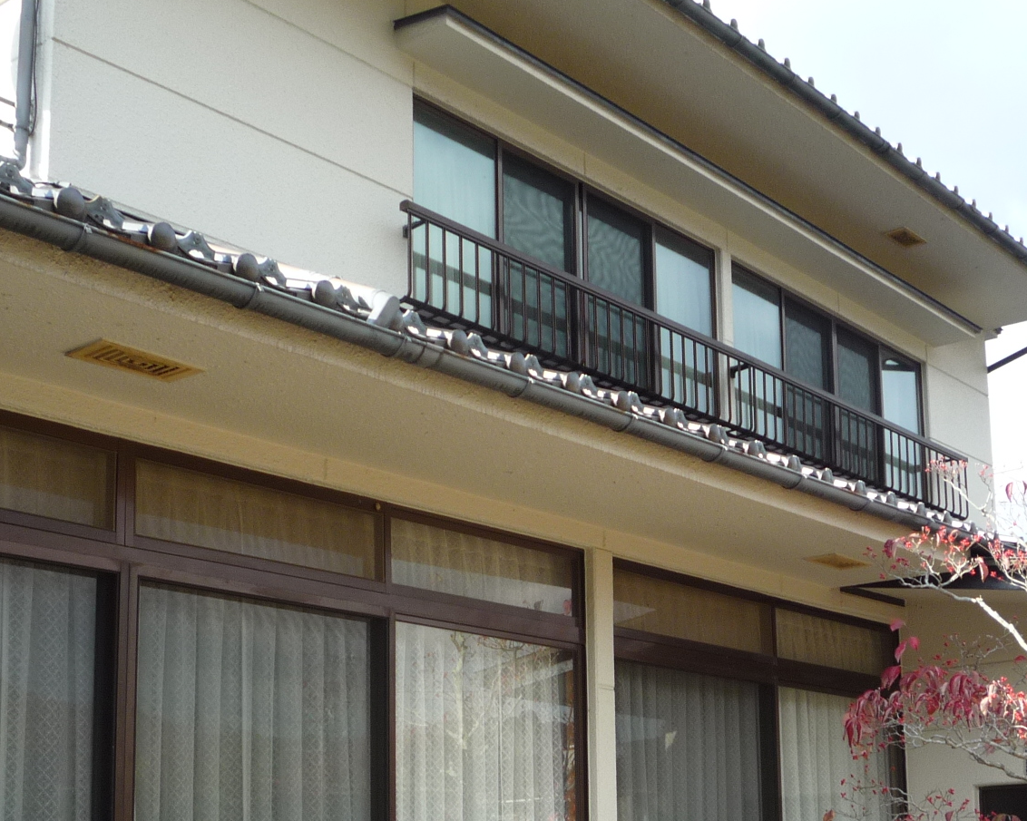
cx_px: 590
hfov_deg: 35.3
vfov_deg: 28.0
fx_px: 1611
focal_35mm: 53
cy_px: 669
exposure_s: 1/250
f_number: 3.3
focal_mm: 5.2
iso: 100
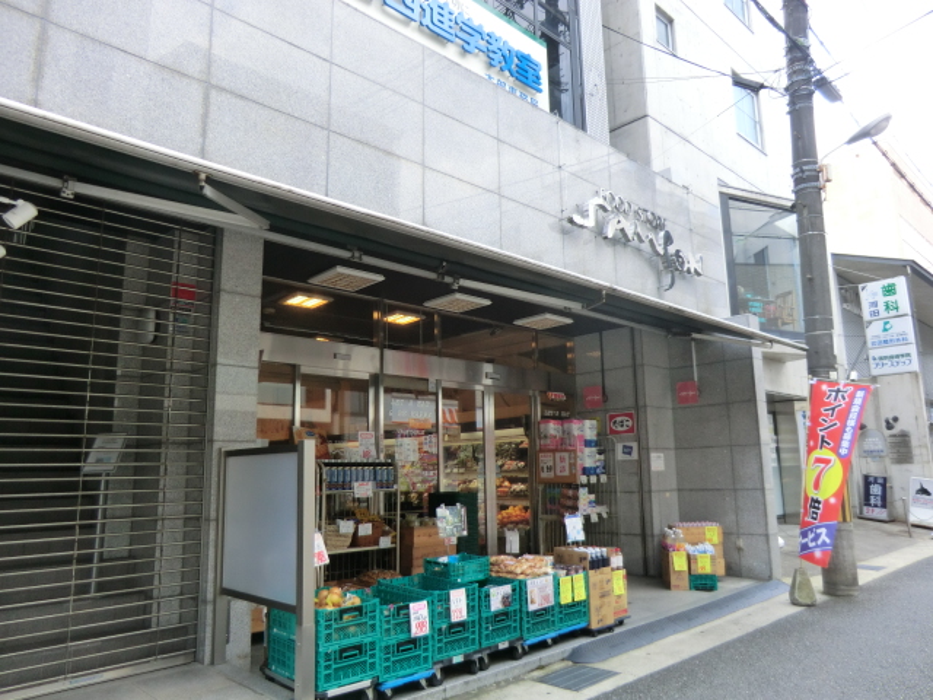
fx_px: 647
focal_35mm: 24
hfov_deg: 71.6
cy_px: 350
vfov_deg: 56.8
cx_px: 466
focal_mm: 4.3
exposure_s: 1/160
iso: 80
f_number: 3.2
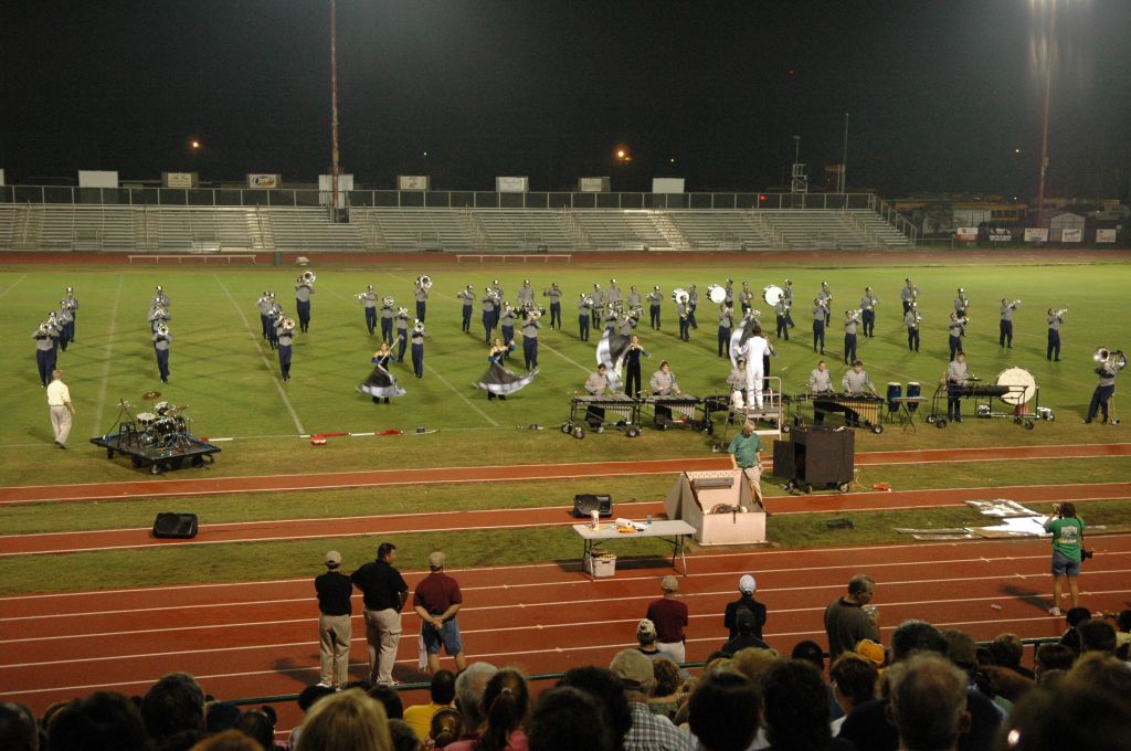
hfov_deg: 41.2
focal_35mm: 48
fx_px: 1506
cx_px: 566
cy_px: 376
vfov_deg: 28.0
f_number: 2.8
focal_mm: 32
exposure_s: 1/60
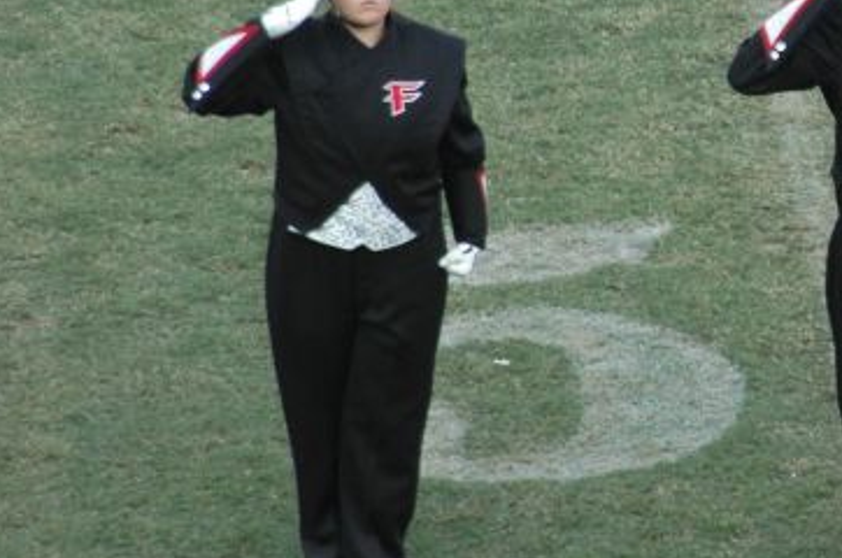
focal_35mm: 849
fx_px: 19822
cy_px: 170
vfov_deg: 1.6
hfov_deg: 2.4
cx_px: 882
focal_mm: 200
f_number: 5.6
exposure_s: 1/160
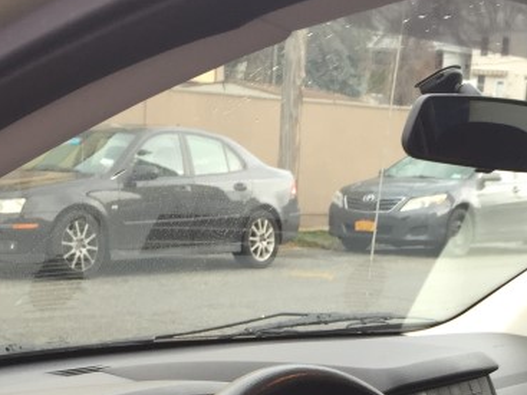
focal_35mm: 81
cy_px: 513
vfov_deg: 17.1
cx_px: 343
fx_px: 1233
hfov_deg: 24.0
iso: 32
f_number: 2.2
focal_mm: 4.15
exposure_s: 1/60
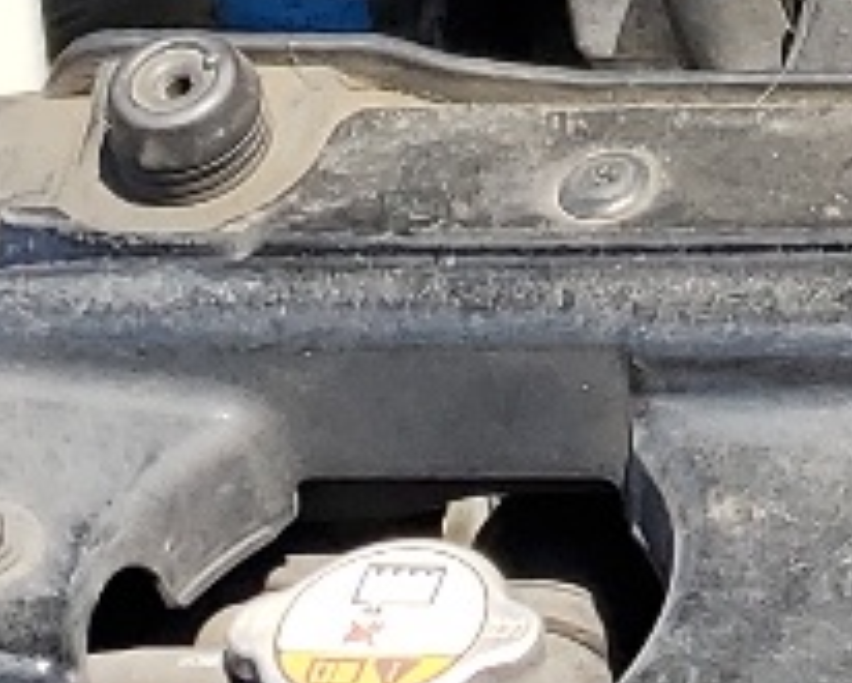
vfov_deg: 7.4
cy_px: -948
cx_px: 2349
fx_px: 4970
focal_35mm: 197
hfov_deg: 8.5
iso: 50
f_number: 1.5
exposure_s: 1/1250
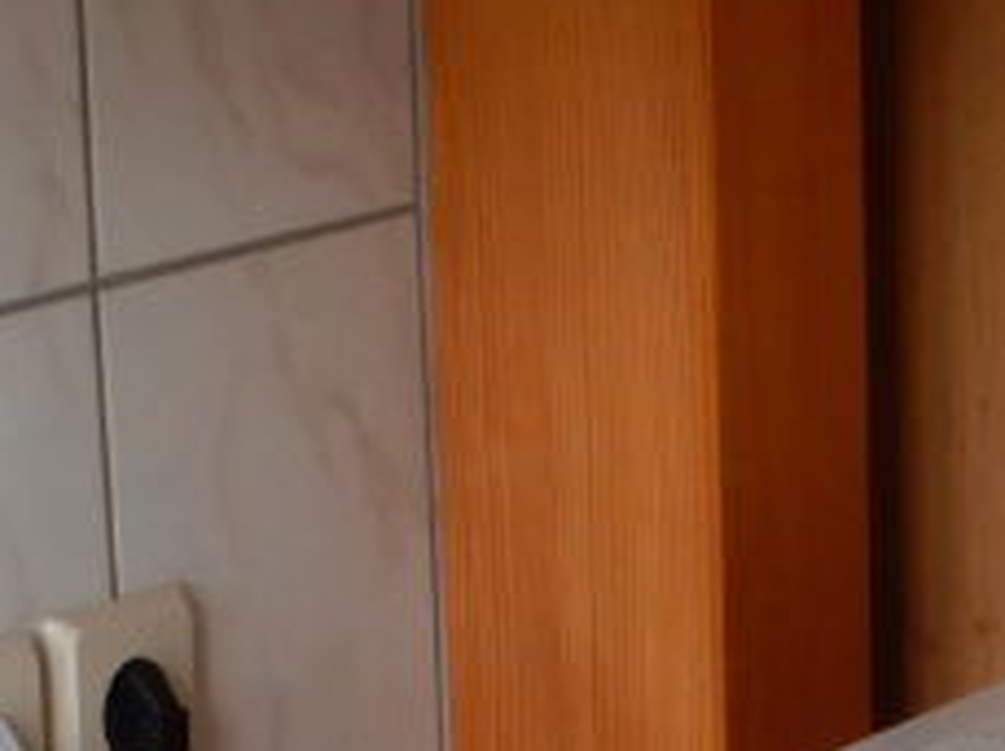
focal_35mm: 168
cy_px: 1015
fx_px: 4870
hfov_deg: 11.8
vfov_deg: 8.7
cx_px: 474
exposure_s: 1/40
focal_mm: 4.3
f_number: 2.8
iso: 125
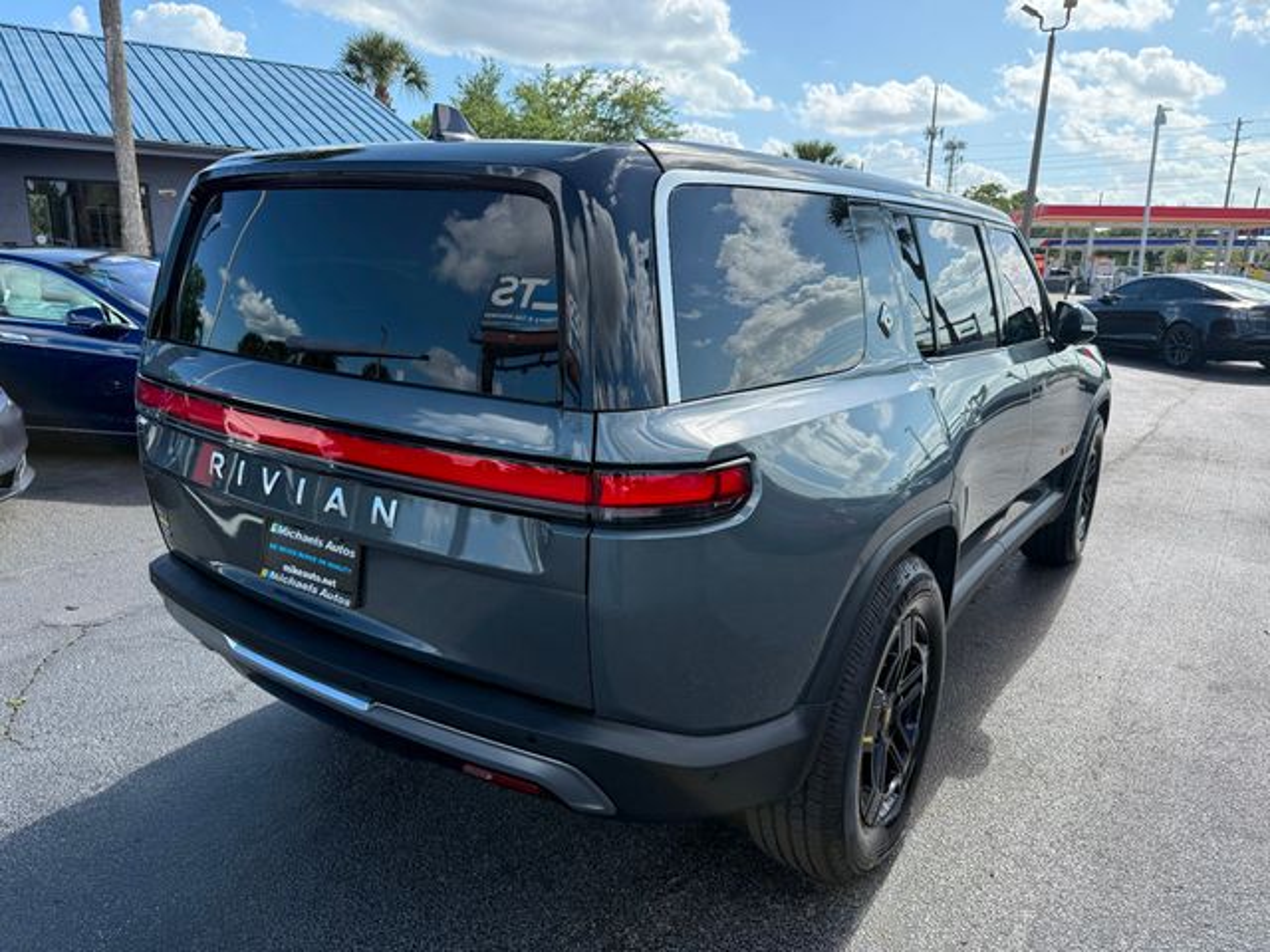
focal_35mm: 24
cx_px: 635
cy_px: 476
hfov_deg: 71.6
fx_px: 881
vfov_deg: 56.8
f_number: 1.78
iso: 100
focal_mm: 6.76
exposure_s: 1/3425
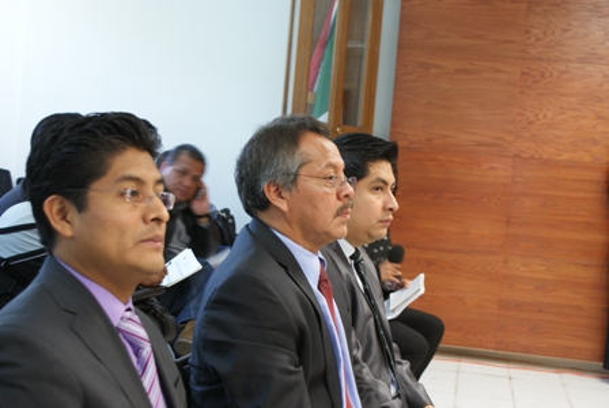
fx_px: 1016
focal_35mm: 60
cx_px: 304
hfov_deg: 33.4
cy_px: 204
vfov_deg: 22.7
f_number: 5.6
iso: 400
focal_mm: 40
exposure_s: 1/13
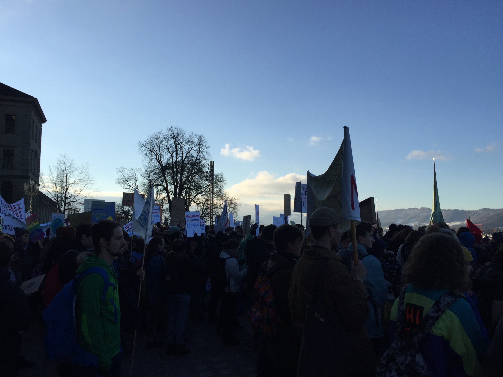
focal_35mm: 29
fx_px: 421
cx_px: 252
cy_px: 188
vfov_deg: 48.2
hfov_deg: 61.7
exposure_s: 1/1721
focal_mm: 4.15
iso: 32
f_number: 2.2
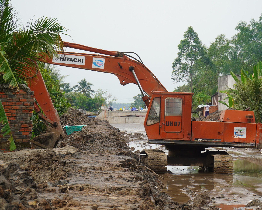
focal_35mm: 108
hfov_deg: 17.8
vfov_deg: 14.3
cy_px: 106
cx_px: 152
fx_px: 834
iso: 100
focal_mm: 63
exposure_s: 1/125
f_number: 5.6
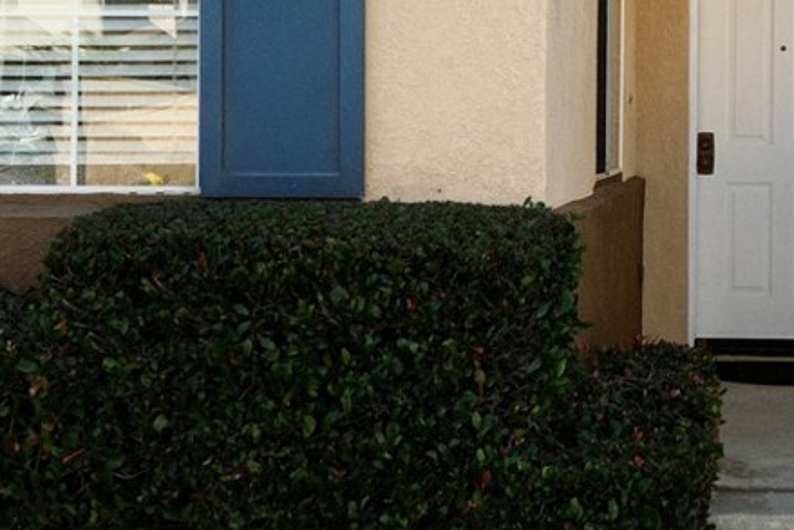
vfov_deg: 17.6
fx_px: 1699
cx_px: 733
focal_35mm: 77
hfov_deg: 25.4
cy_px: 122
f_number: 3.2
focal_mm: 21.9
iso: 320
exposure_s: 1/950
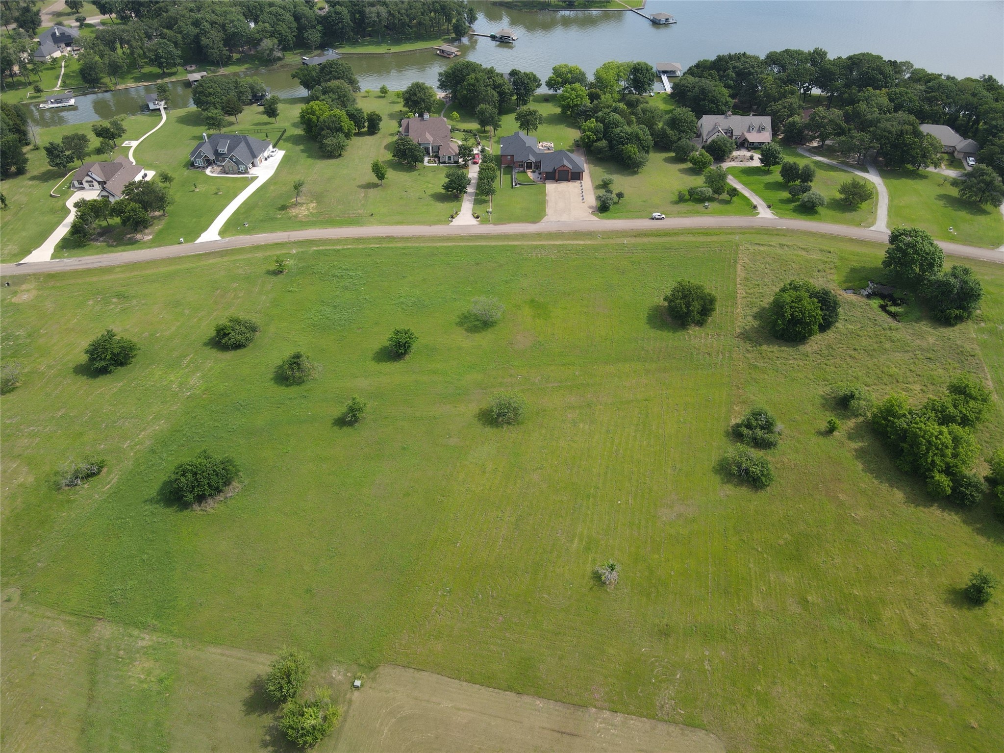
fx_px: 696
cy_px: 376
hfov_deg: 71.6
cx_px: 502
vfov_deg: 56.8
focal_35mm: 24
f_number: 2.8
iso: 100
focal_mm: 4.5
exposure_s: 1/320
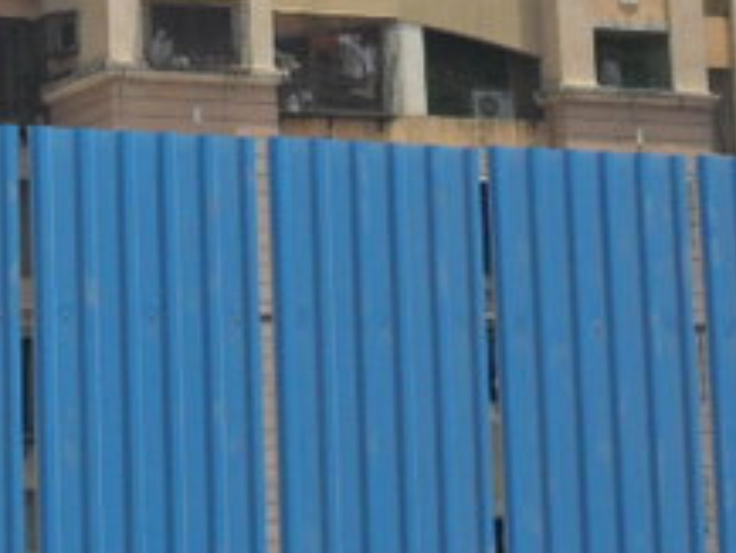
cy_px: 139
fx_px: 3446
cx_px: -204
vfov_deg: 9.2
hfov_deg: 11.9
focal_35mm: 162
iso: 100
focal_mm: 7.8
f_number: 4.5
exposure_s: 1/750
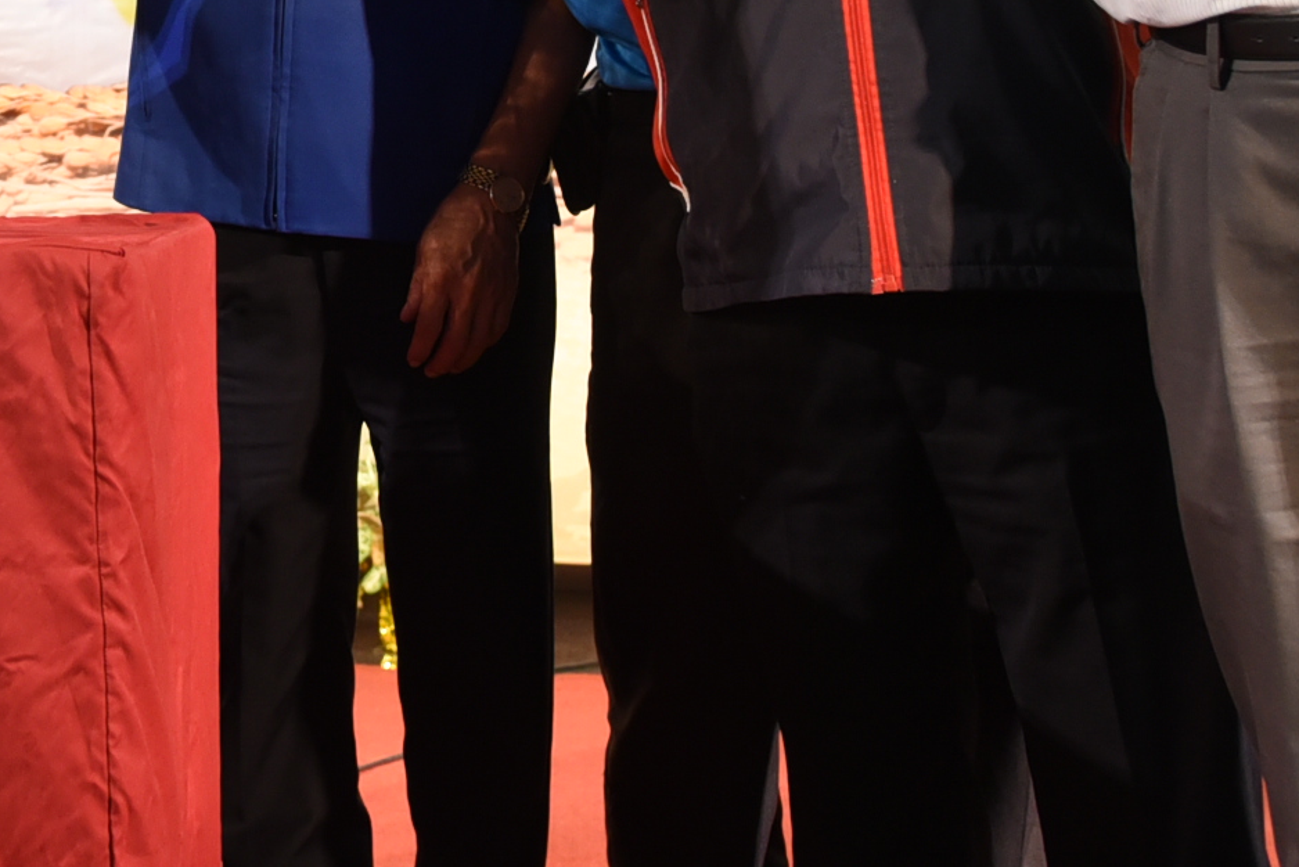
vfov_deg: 16.5
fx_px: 2779
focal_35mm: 77
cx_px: -179
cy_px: -328
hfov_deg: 24.3
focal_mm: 24
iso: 1600
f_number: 4.5
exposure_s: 1/100
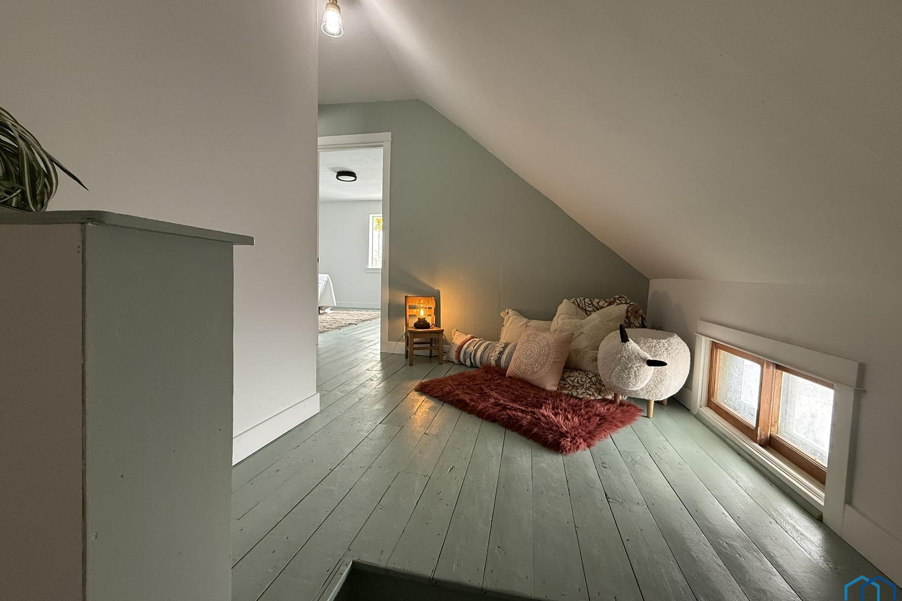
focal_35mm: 15
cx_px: 444
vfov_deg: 77.3
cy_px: 296
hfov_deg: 100.4
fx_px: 376
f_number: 2.2
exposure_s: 1/120
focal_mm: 2.22
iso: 320
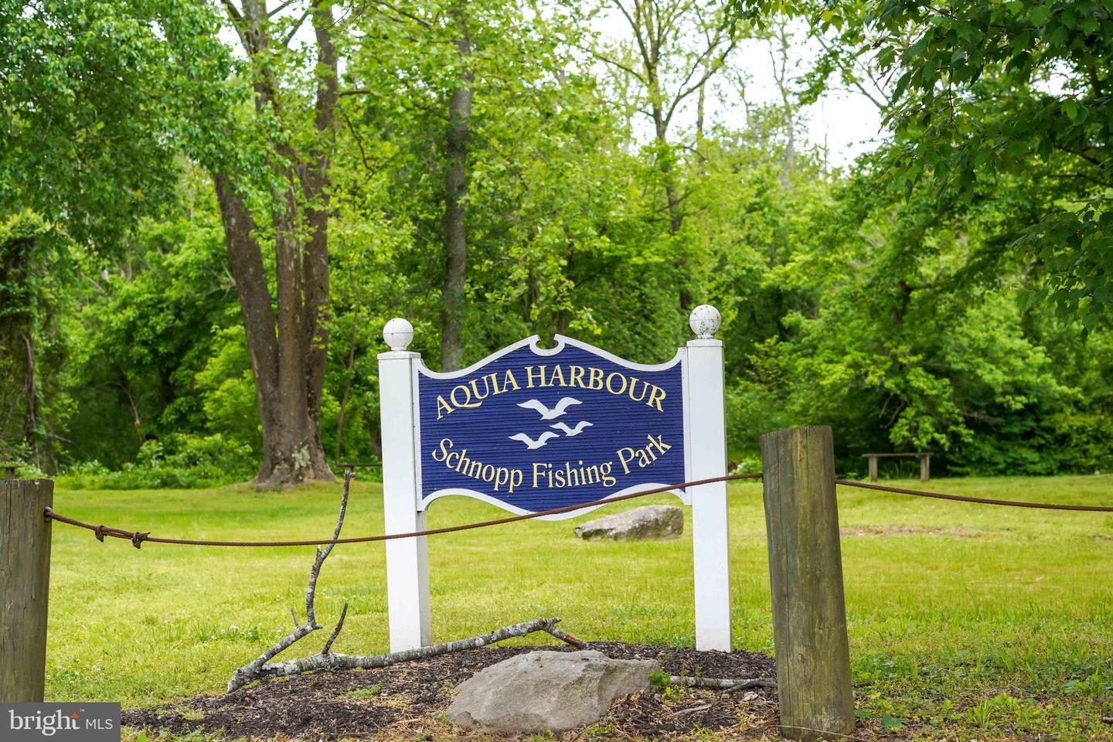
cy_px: 371
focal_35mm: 50
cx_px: 556
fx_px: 1546
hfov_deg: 39.6
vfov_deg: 27.0
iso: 160
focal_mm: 50
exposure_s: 1/250
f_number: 4.5
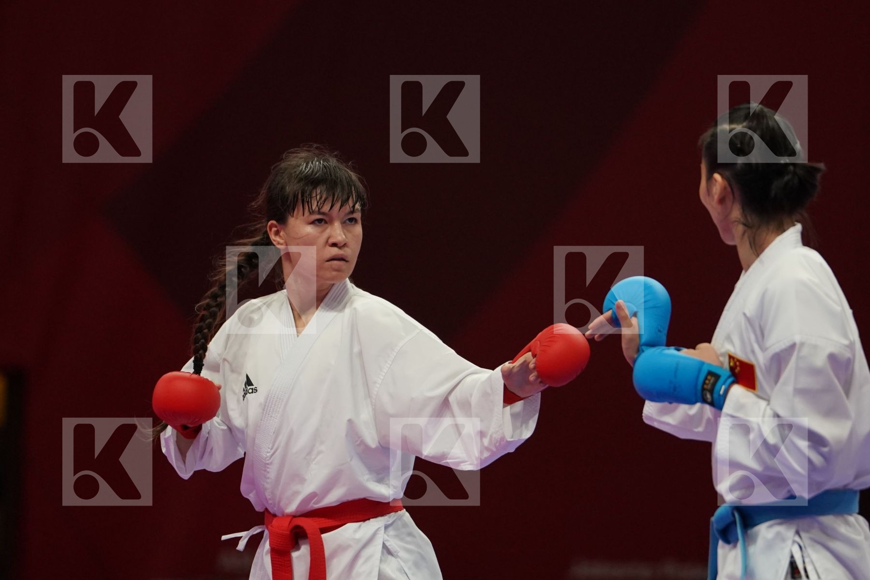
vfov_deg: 3.3
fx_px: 10004
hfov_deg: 5.0
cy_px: 290
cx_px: 435
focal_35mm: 414
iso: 2500
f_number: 4
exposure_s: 1/1000
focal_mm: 276
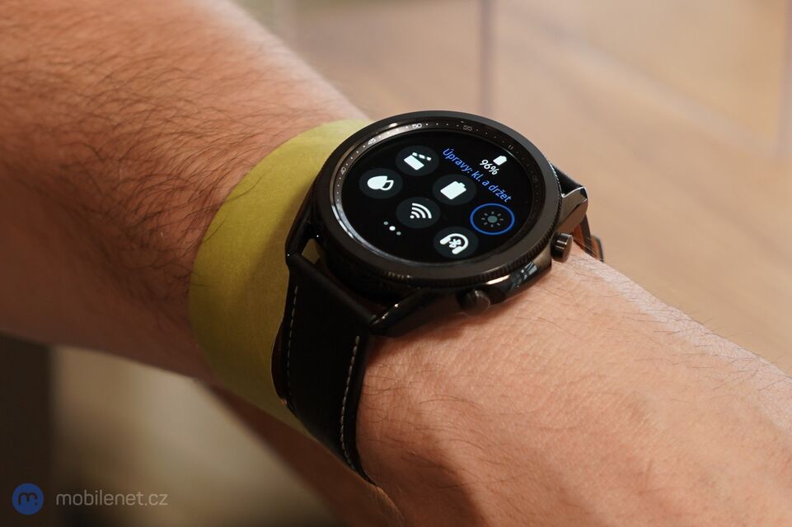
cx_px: 396
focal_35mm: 58
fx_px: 1275
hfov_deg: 34.5
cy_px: 264
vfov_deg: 23.4
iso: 200
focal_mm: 58
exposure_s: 1/80
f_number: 4
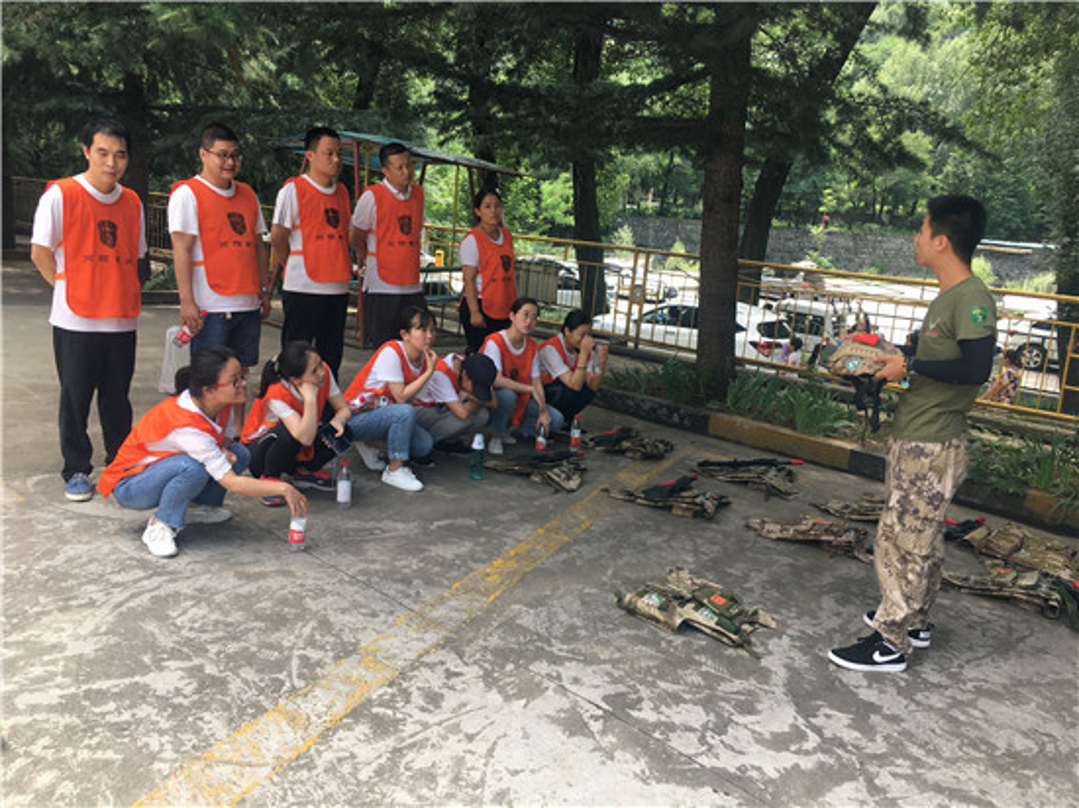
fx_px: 904
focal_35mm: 29
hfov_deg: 61.7
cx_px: 540
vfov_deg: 48.2
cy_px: 404
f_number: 2.2
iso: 25
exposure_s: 1/209
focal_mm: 4.15
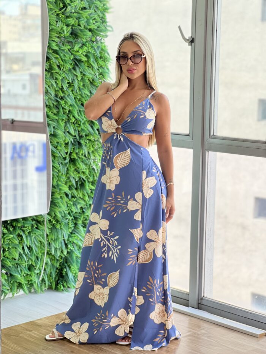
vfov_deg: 25.3
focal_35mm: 77
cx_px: 133
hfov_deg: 19.1
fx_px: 789
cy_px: 177
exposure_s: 1/120
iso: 80
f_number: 2.8
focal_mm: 9
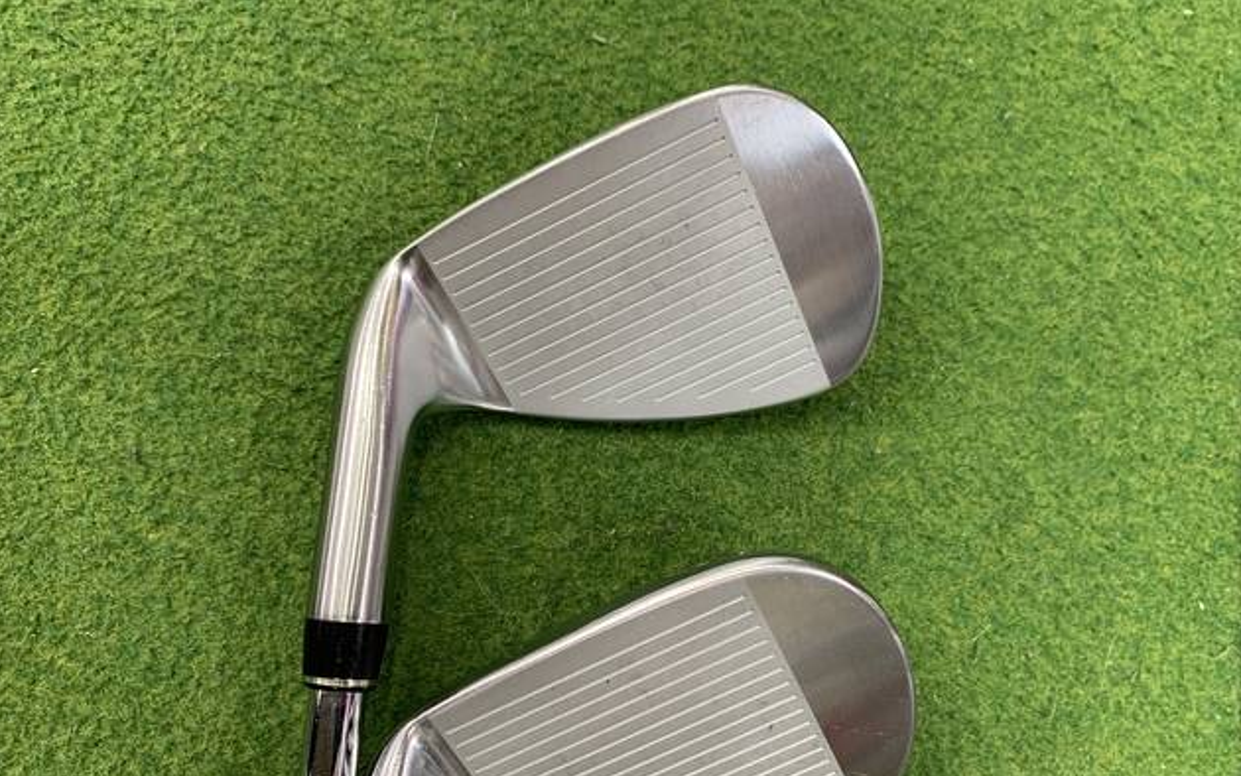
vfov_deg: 44.3
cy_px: 469
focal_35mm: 28
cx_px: 615
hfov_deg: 66.5
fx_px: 947
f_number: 1.8
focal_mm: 4.25
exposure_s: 1/60
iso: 200
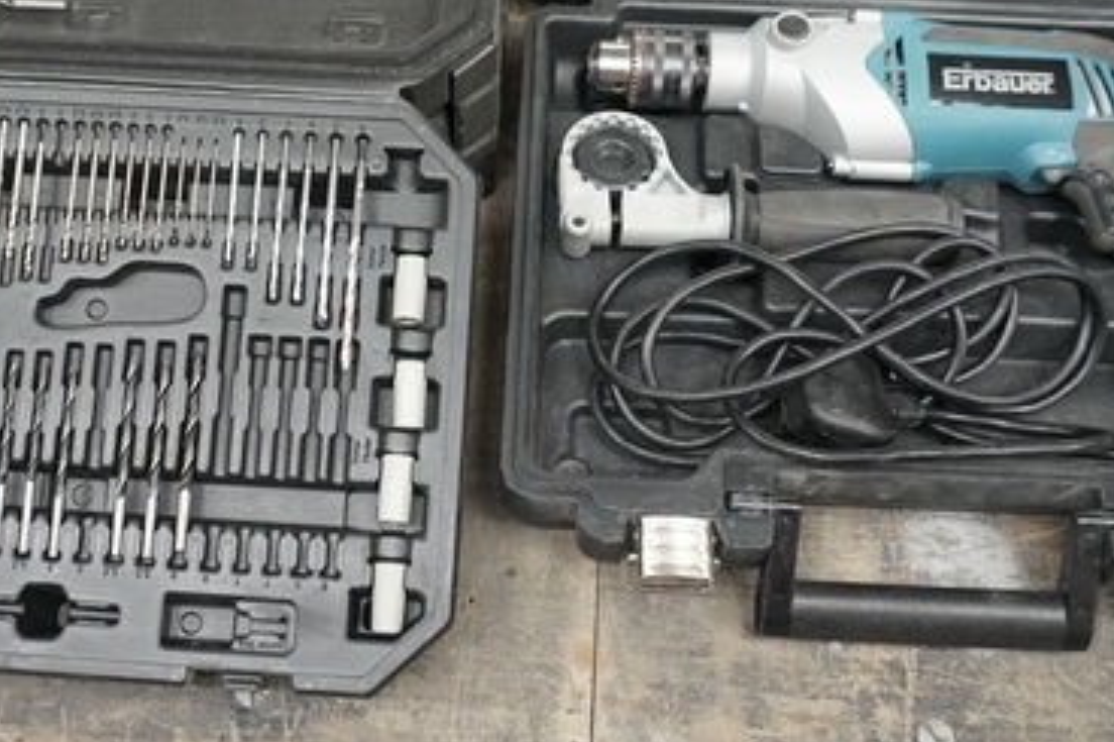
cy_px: 360
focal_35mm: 47
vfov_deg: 28.6
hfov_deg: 41.8
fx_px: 1454
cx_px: 474
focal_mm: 16
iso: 1600
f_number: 4
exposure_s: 1/160
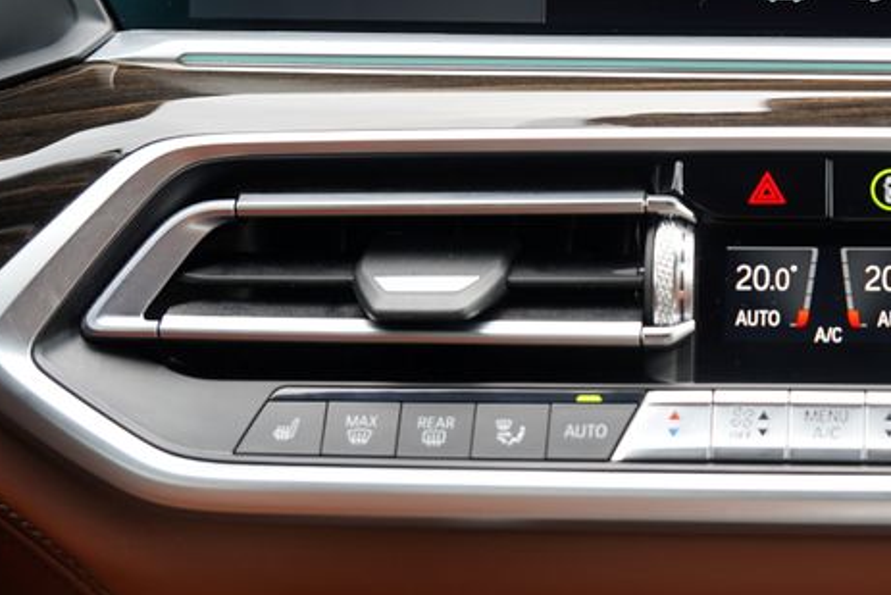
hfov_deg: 21.0
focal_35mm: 95
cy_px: 146
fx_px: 2352
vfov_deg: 14.4
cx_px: 802
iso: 100
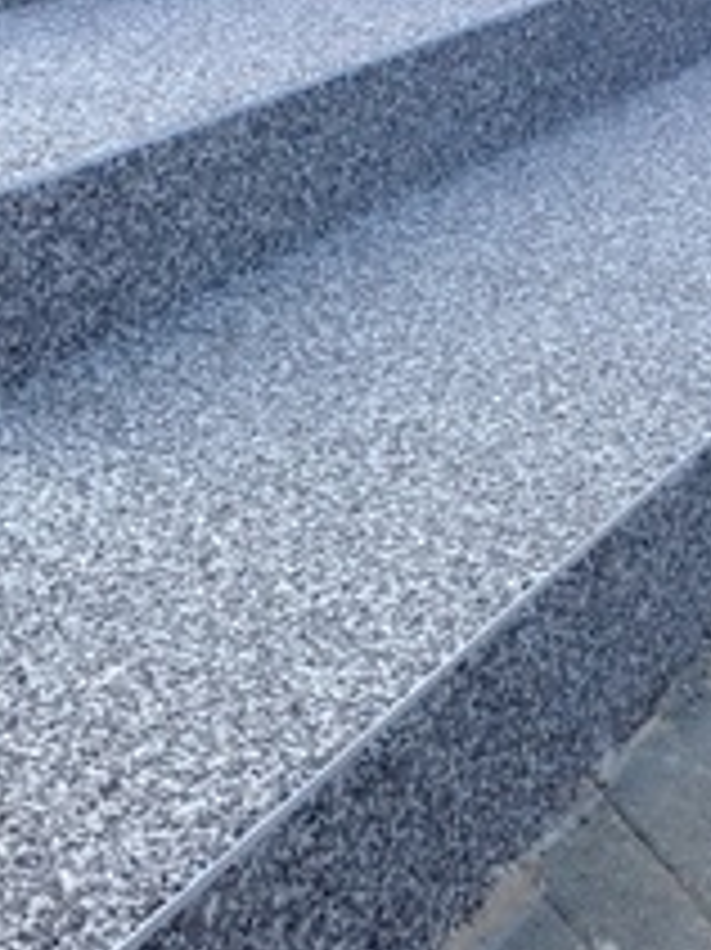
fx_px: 2056
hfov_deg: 19.5
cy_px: 356
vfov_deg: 25.9
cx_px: 184
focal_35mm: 75
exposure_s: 1/151
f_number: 2.4
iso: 50
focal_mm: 4.12
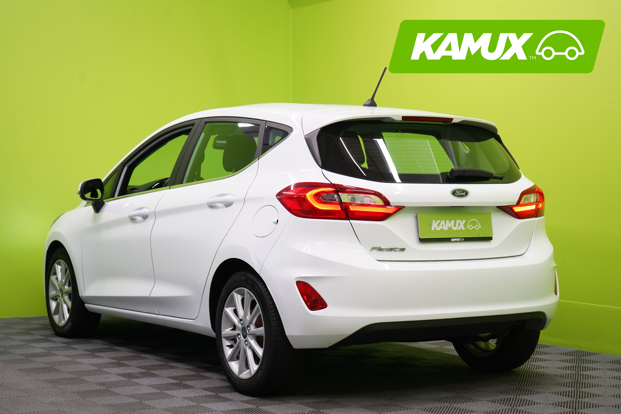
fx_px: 1156
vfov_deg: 20.3
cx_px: 310
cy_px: 207
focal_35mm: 67
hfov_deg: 30.1
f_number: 5.6
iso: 400
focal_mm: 67
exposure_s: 1/30
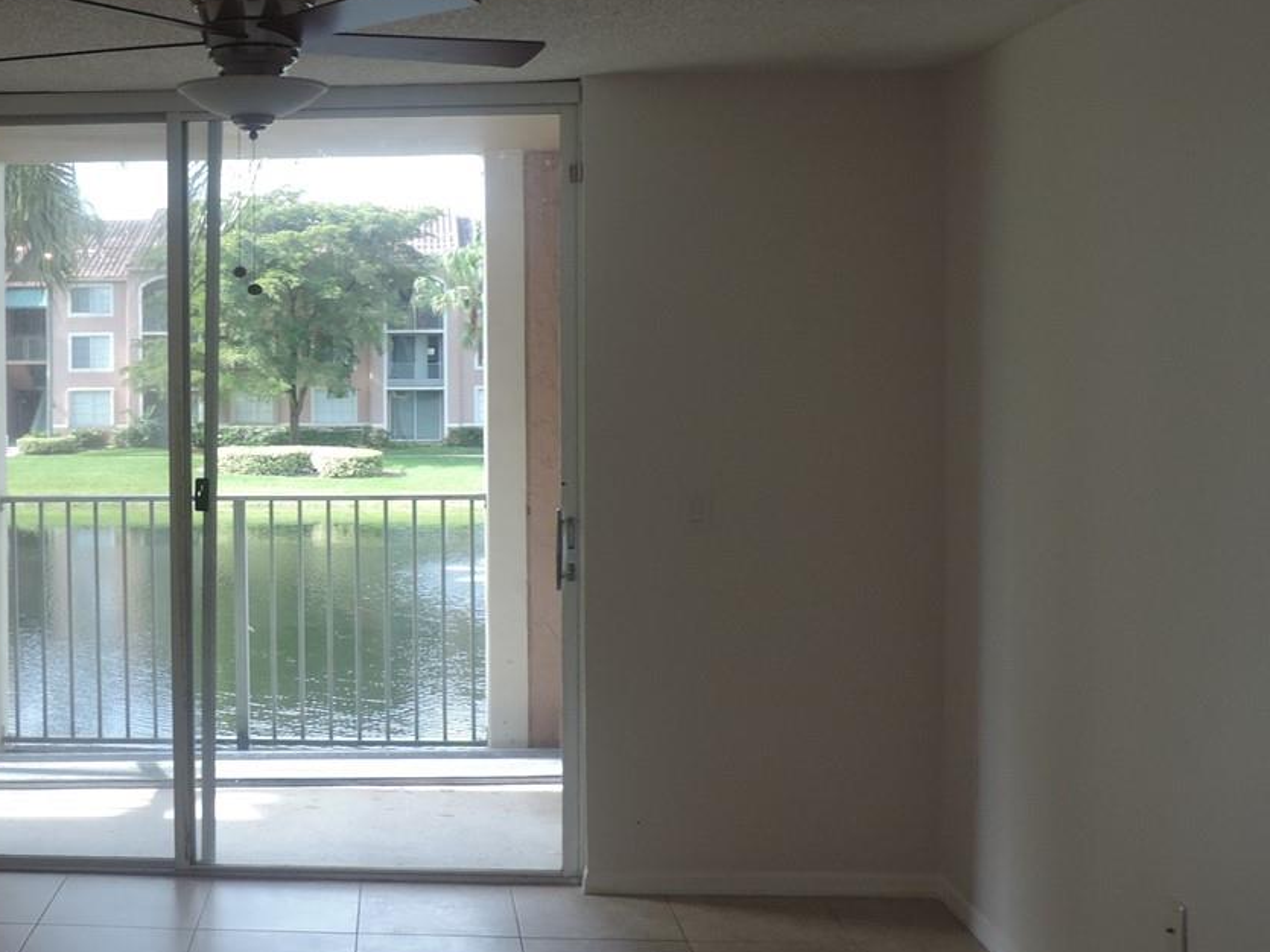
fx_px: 1687
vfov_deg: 31.5
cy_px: 403
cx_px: 248
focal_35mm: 46
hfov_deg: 39.6
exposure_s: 1/100
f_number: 3
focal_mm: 4.3
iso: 80
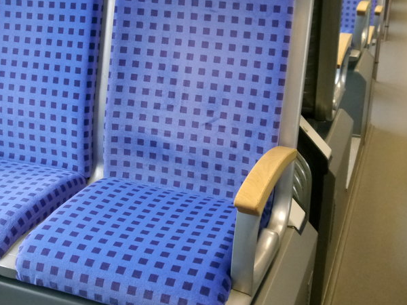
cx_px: 125
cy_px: 102
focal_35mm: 56
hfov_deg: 33.9
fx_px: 658
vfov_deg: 26.0
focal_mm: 14
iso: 2000
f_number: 3.5
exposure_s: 1/60
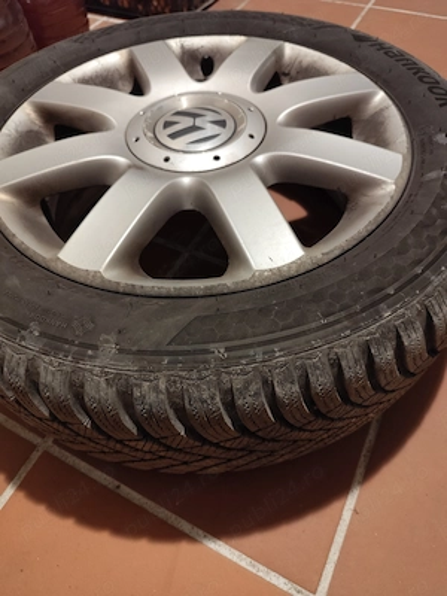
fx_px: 396
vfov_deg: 73.9
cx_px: 224
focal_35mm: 23
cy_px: 298
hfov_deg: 58.9
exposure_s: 1/20
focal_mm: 6.19
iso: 800
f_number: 1.65
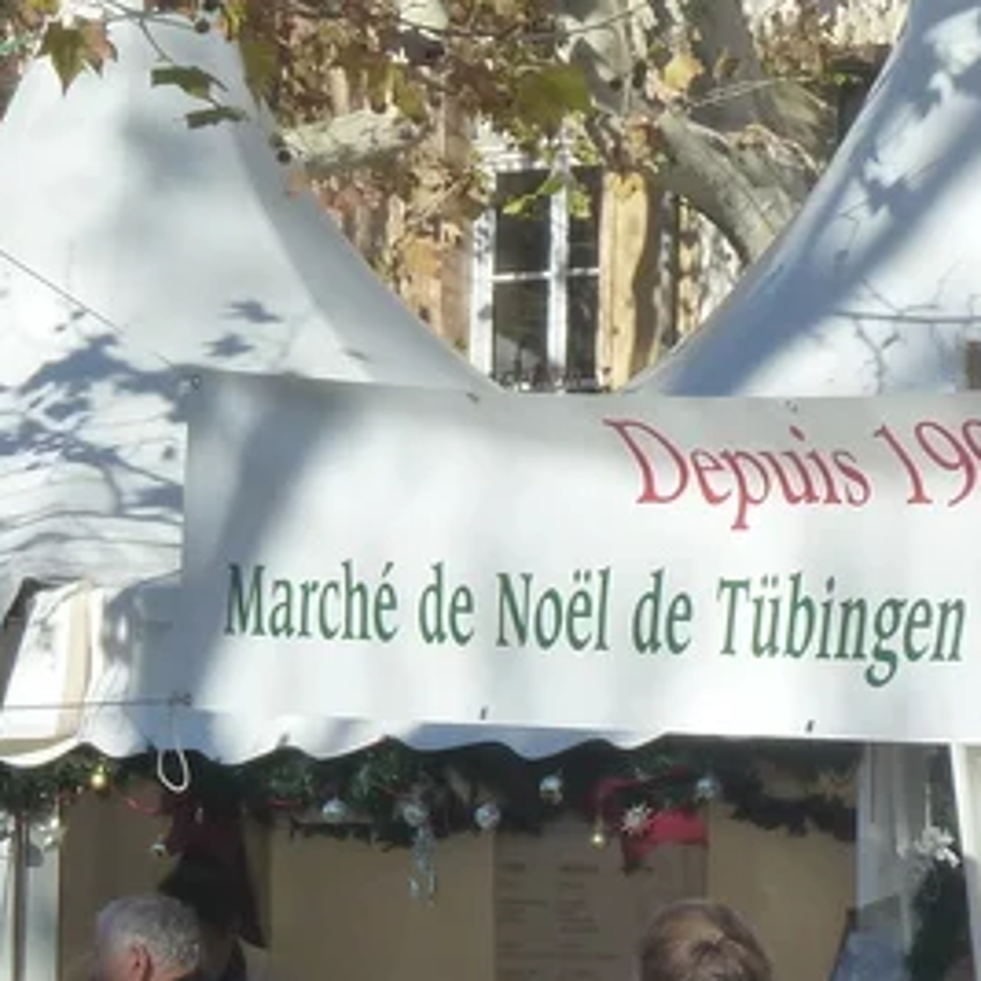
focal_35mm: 325
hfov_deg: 5.4
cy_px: 955
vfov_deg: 5.4
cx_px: 614
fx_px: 10420
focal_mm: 15.8
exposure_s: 1/500
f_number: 4.3
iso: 125
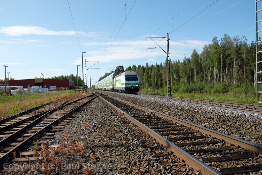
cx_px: 131
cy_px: 88
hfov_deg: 63.7
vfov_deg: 45.0
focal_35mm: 29
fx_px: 211
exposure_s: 1/1000
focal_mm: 19.6
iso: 200
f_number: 3.6
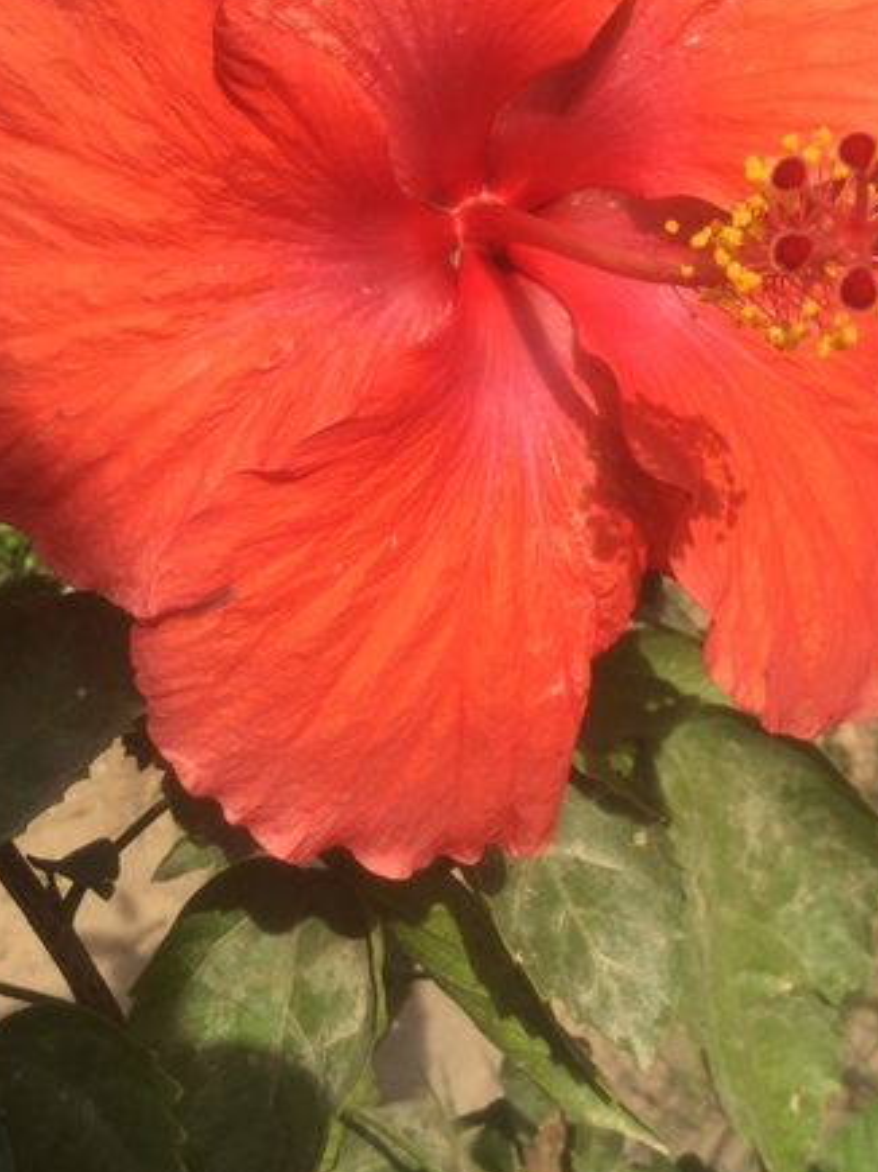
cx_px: 646
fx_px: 1929
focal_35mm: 57
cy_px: 436
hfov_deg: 25.4
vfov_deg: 33.6
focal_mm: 3.3
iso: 25
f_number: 2.4
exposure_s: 1/536
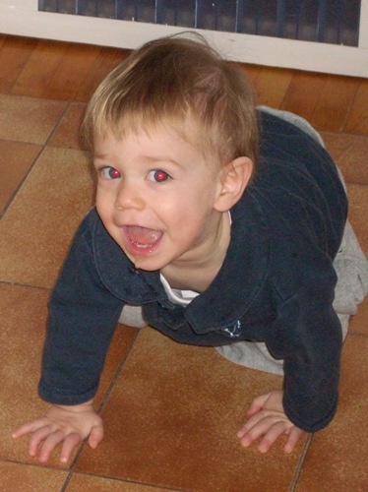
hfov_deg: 13.1
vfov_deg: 17.4
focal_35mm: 113
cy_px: 246
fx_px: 1604
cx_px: 184
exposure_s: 1/60
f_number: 5.2
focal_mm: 18.6
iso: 400
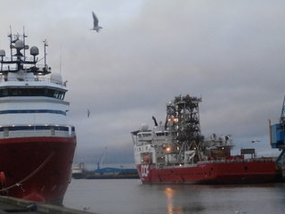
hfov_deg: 23.0
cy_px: 125
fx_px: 700
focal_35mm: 85
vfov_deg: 17.4
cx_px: 123
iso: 800
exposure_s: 1/320
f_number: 4.7
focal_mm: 12.1
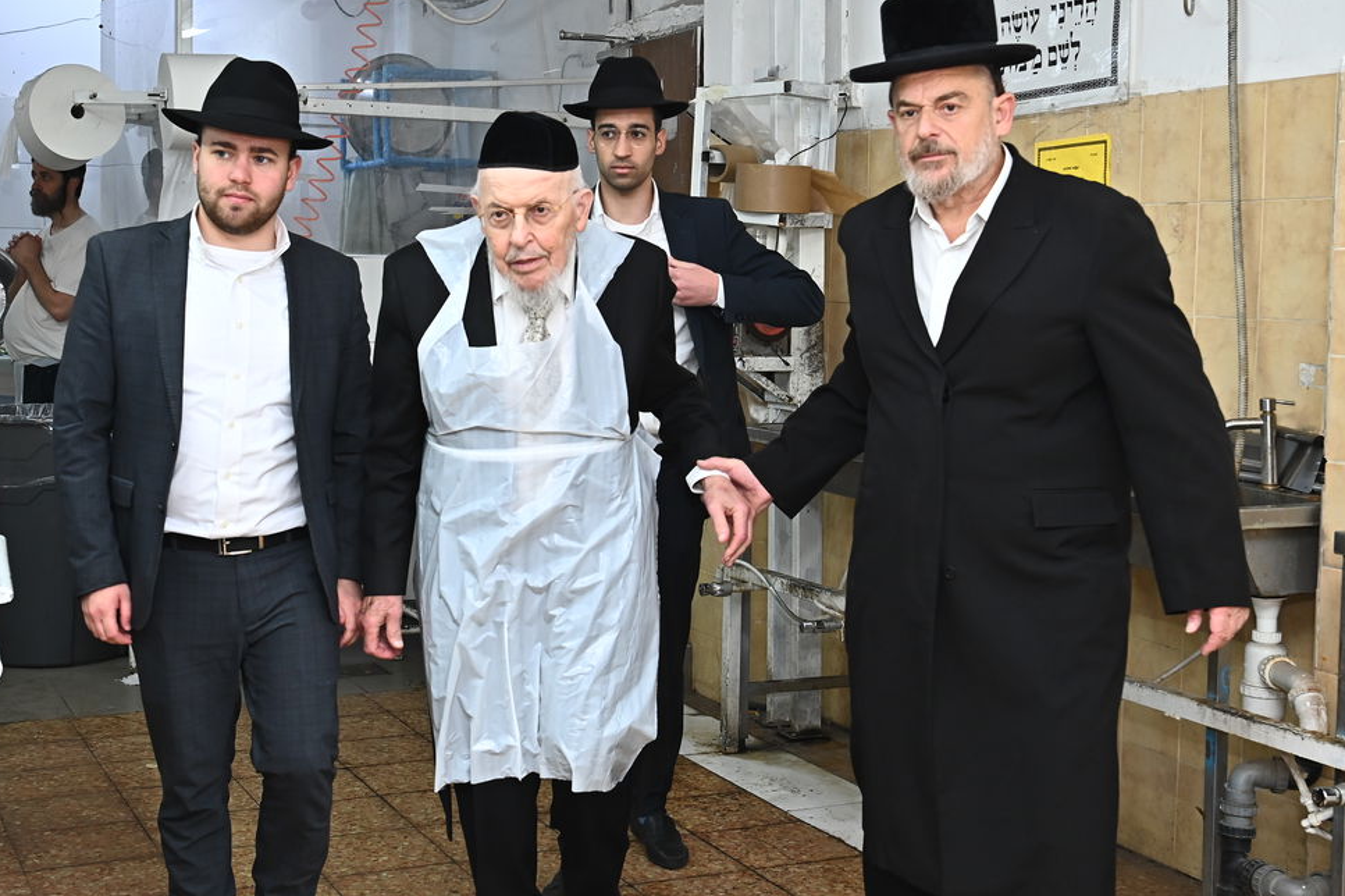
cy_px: 422
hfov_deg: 36.3
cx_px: 650
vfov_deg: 24.6
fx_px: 2054
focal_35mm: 55
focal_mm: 38
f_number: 5.6
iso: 1000
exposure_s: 1/200
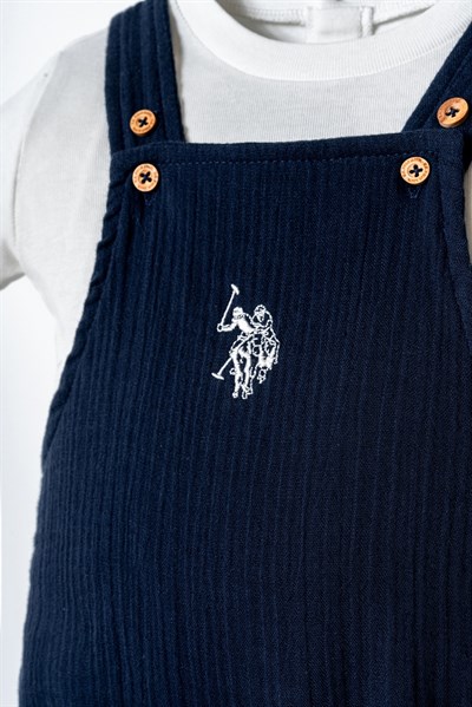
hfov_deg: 27.0
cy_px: 354
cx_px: 236
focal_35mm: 50
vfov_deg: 39.6
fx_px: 982
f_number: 11
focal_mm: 50
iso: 160
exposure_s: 1/160
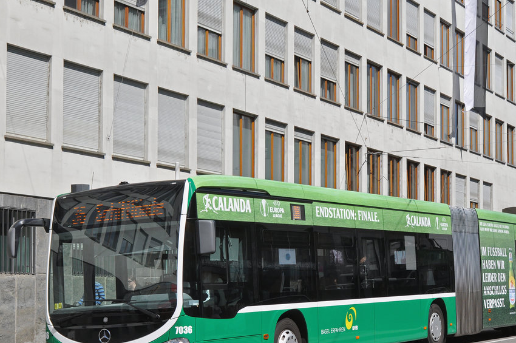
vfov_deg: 18.9
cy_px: 212
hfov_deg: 28.1
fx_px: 1031
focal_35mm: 72
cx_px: 277
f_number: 9
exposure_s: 1/1000
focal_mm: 34
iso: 320
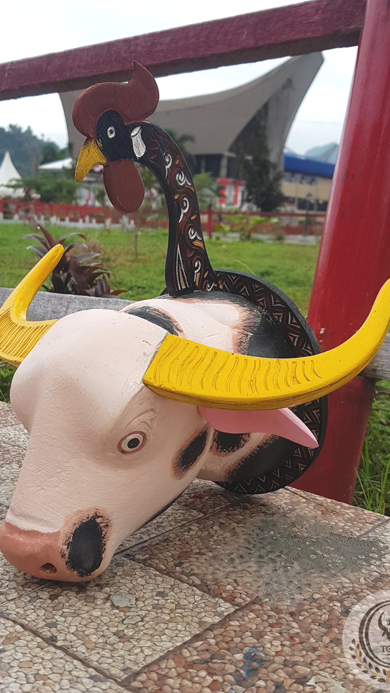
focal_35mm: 29
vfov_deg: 66.1
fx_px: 533
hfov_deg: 40.2
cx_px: 186
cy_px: 344
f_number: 1.7
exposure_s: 1/524
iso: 40
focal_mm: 4.3
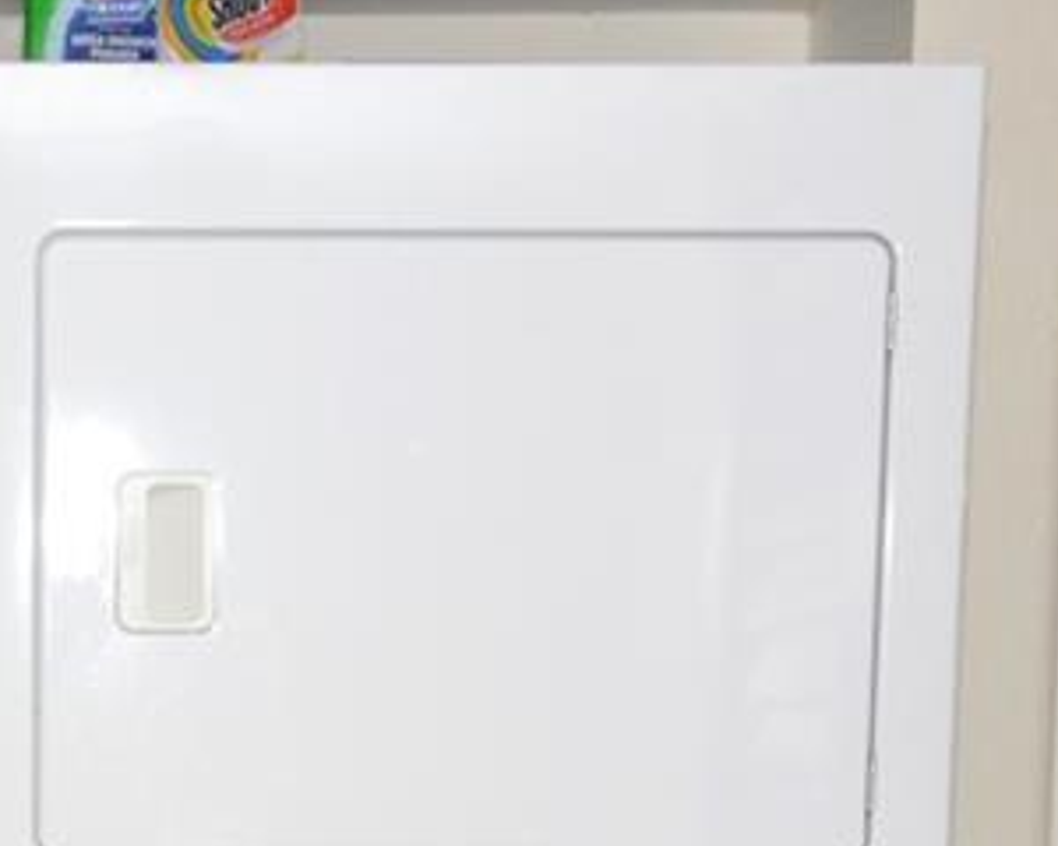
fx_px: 2818
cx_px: 155
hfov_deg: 20.9
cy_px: 1292
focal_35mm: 90
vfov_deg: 15.6
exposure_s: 1/100
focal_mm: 12
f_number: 5
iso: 400
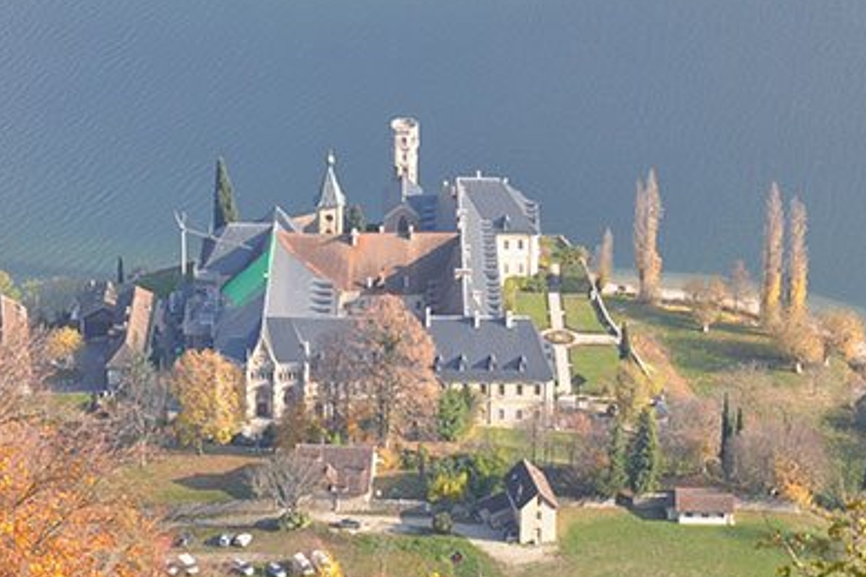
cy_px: 320
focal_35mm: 90
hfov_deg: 22.6
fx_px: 2165
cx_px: 386
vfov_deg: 15.2
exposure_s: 1/100
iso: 200
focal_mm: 52
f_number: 10
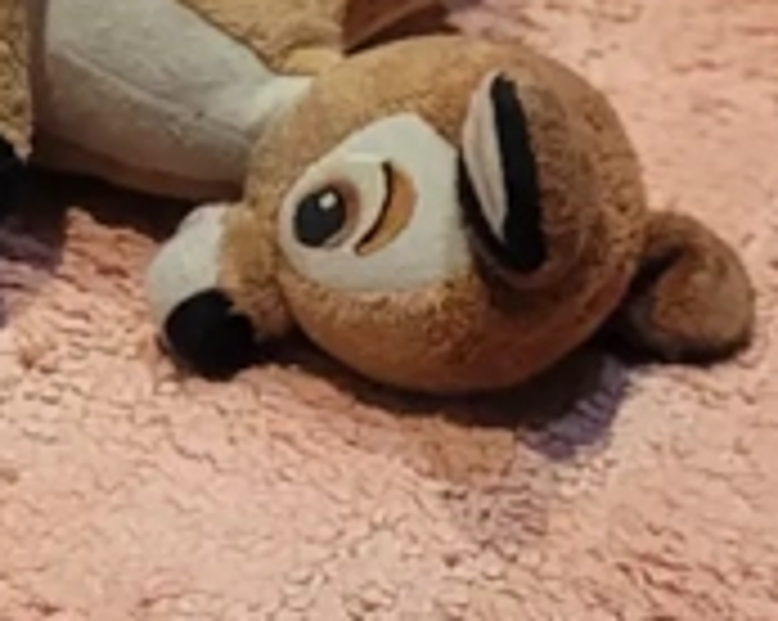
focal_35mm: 147
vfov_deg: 10.3
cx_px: 216
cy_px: -198
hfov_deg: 13.1
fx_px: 3381
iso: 320
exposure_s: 1/50
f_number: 1.8
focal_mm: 5.4
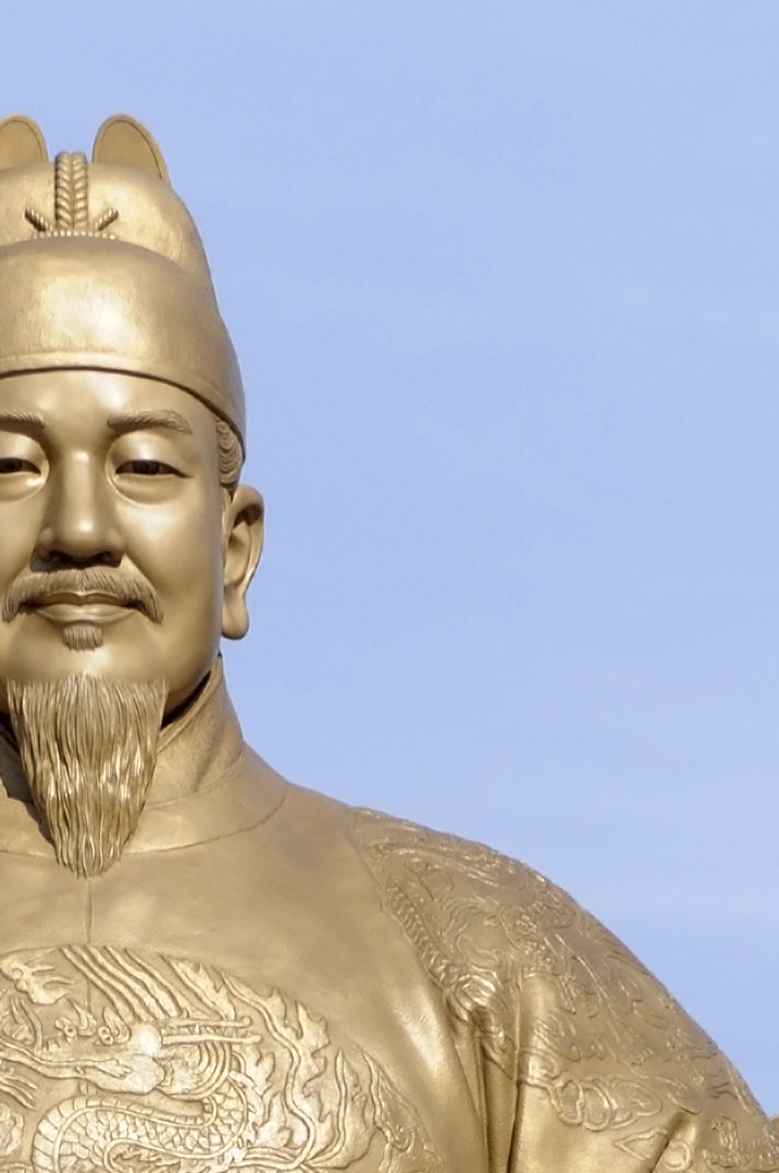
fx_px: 12040
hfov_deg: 3.7
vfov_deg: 5.5
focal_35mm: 370
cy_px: 2186
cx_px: 20
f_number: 7.1
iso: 200
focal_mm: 62
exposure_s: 1/800
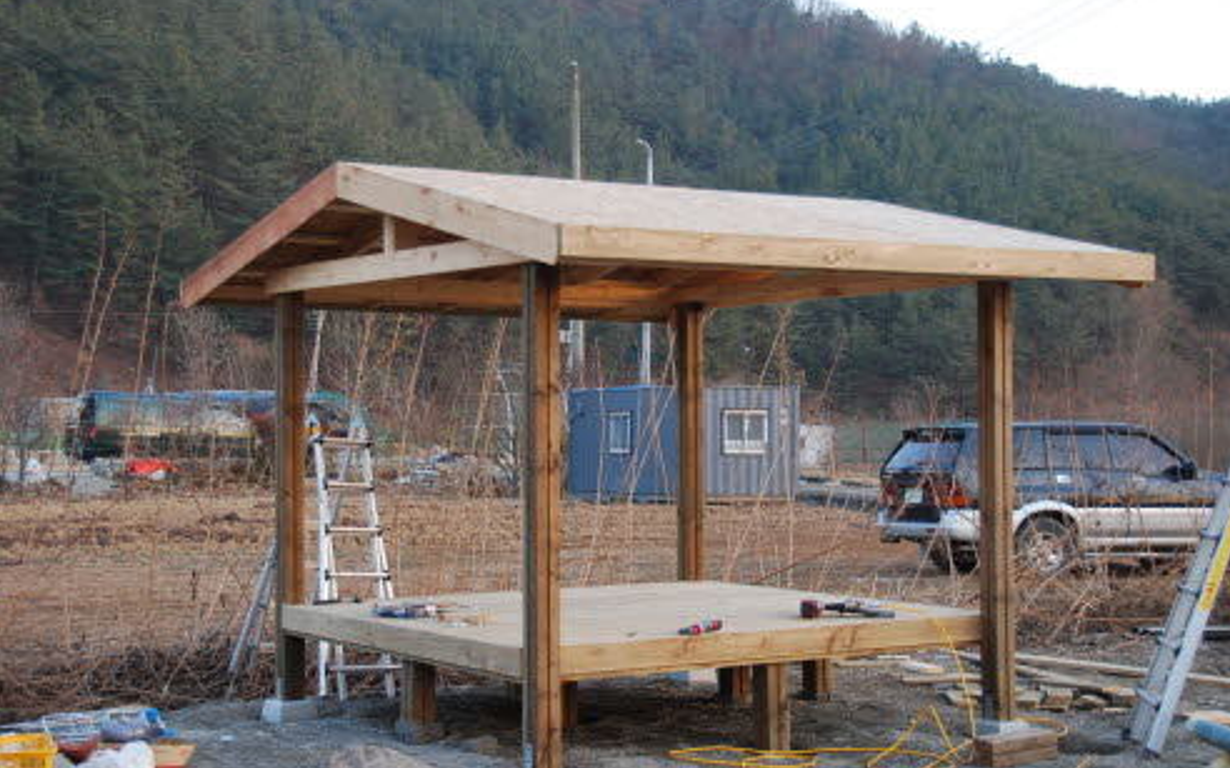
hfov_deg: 36.3
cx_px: 622
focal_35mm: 56
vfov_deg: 23.1
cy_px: 385
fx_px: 1876
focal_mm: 36
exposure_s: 1/50
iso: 200
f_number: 4.5
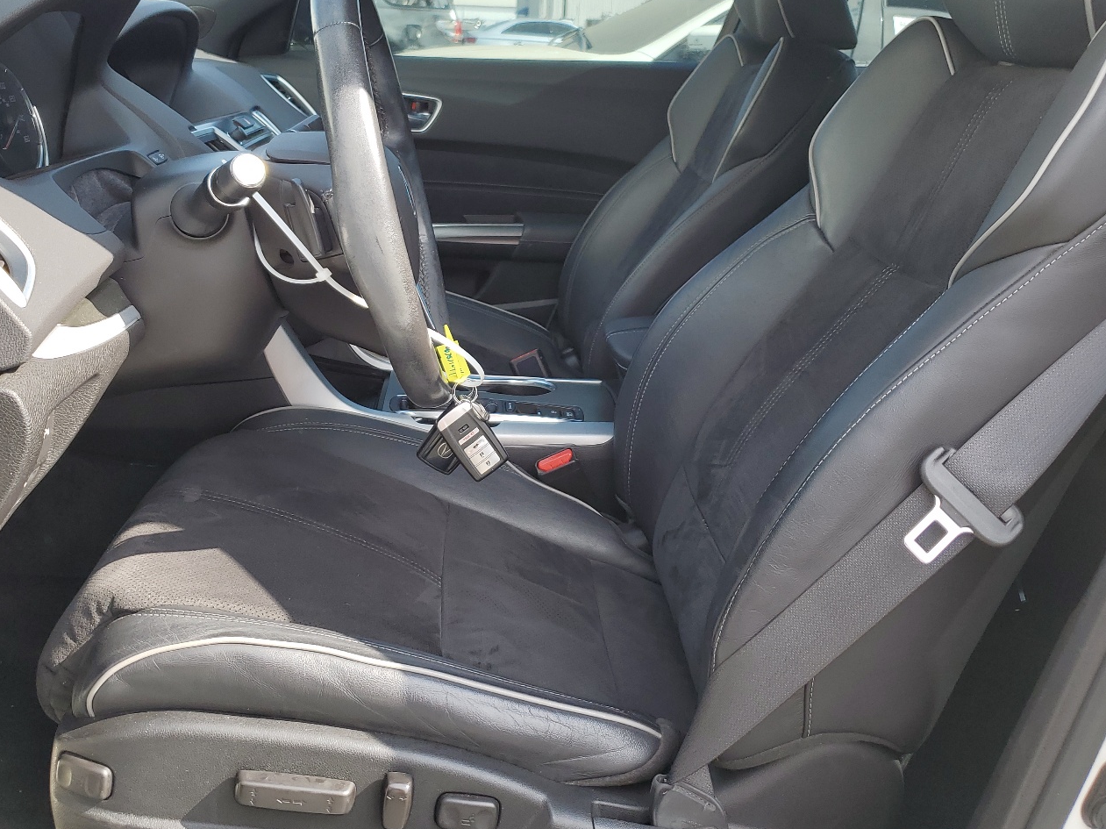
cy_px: 340
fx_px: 1054
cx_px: 486
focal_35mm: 33
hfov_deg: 55.2
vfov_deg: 42.8
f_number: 1.5
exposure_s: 1/526
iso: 50
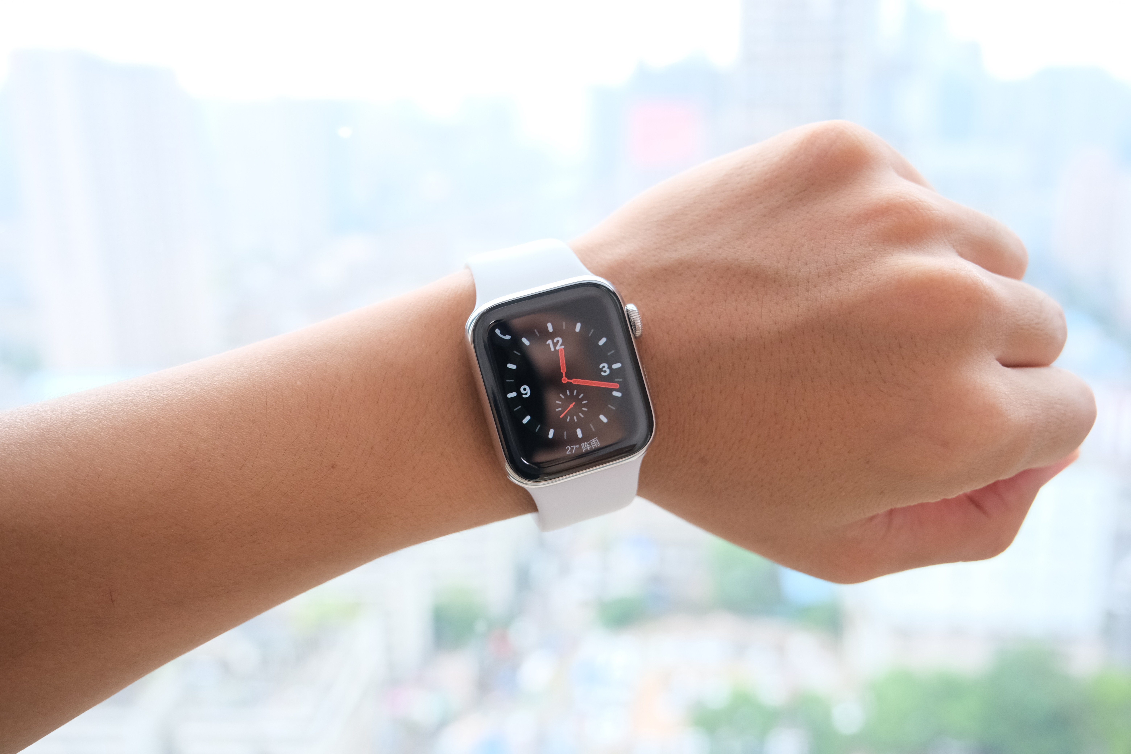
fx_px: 1037
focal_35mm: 33
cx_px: 566
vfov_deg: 40.0
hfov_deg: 57.2
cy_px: 377
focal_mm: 22.3
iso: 1600
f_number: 4
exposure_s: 1/250
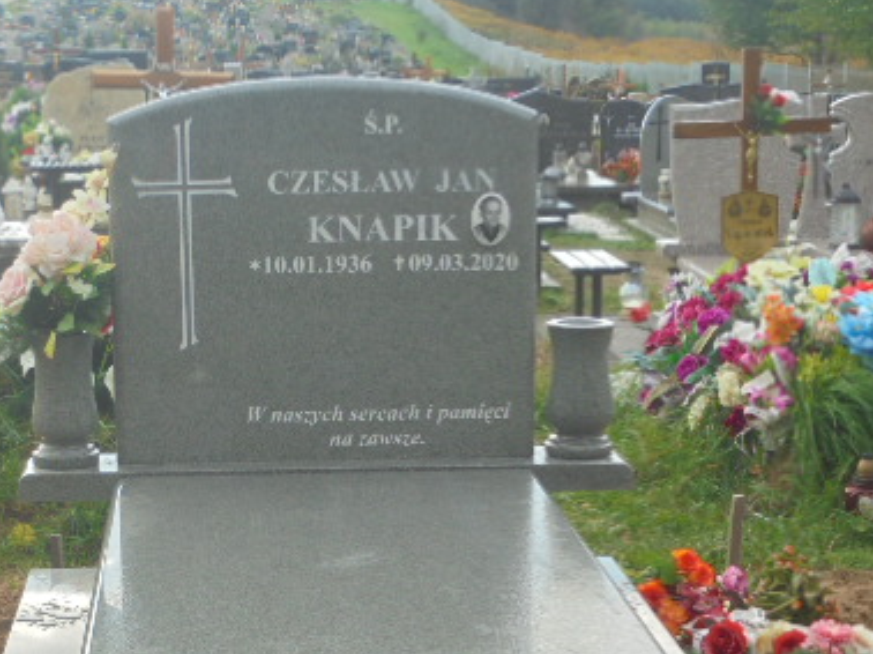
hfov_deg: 23.4
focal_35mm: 83
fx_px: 2092
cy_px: 527
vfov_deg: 17.6
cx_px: 249
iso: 100
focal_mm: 8.9
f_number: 4.8
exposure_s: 1/125
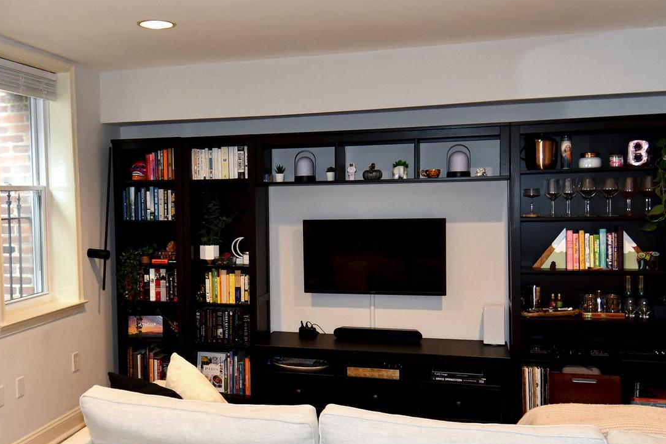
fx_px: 629
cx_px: 191
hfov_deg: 53.9
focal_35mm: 34
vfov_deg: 36.9
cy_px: 380
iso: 1400
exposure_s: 1/60
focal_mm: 12
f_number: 4
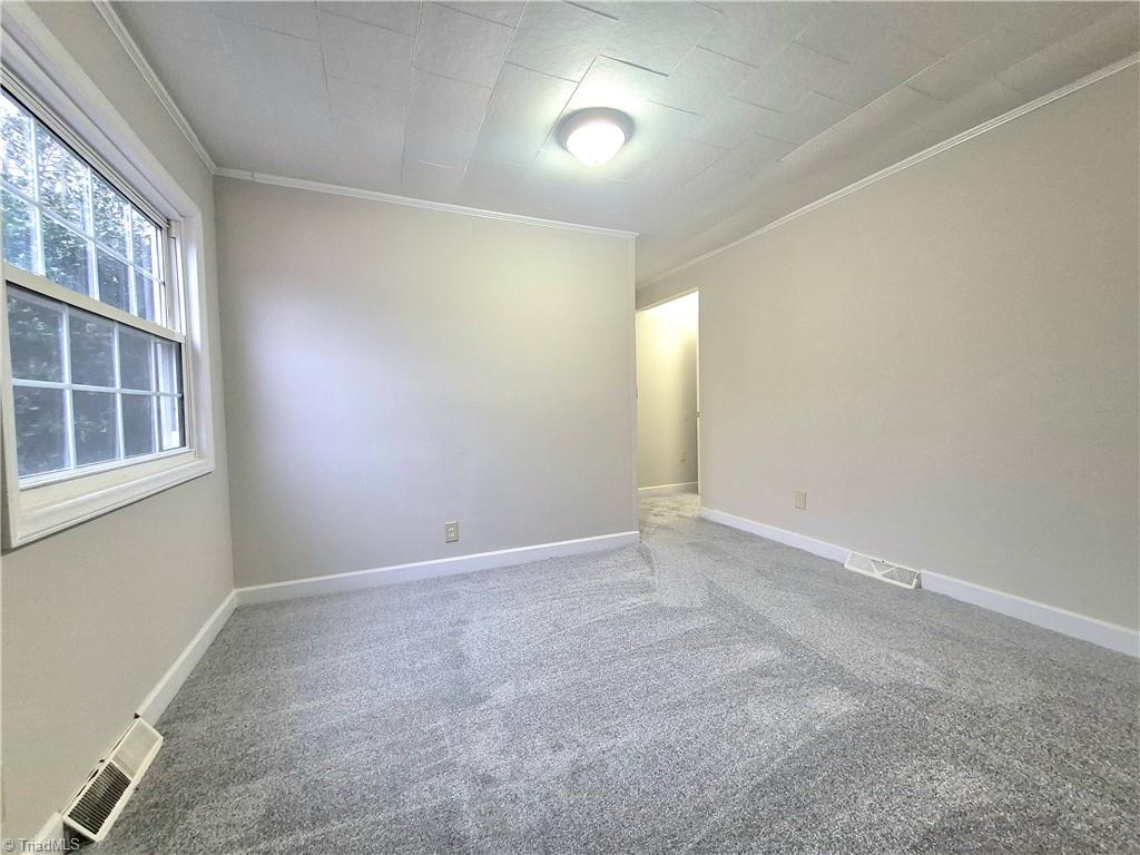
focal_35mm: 13
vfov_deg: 89.9
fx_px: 428
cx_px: 570
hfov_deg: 106.2
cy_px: 428
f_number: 2.2
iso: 400
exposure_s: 1/60.2
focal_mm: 1.74
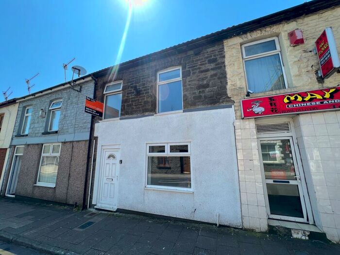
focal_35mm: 13
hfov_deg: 106.2
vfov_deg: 89.9
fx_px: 128
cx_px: 170
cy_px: 128
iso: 32
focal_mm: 1.57
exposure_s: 1/677
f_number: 1.8
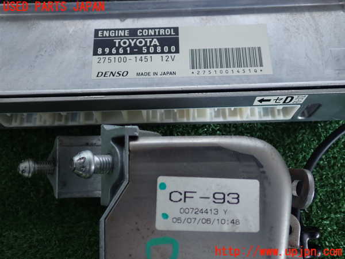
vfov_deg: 39.7
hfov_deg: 51.4
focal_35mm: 36
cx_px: 172
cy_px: 130
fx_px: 359
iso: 160
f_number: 2.5
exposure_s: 1/80
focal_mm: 6.37
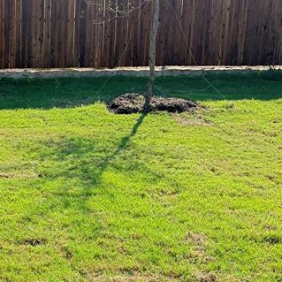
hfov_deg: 22.4
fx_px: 627
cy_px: 163
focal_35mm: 68
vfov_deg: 25.3
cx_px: -96
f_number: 1.78
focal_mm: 6.76
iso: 100
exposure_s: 1/2525
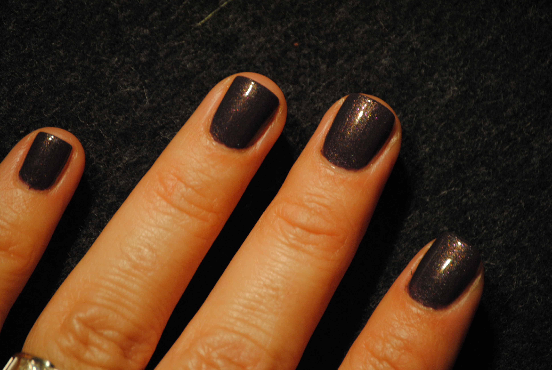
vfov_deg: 4.6
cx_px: 276
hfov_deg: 6.9
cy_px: 185
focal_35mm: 300
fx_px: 4605
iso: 400
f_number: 5.6
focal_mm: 200
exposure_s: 1/80
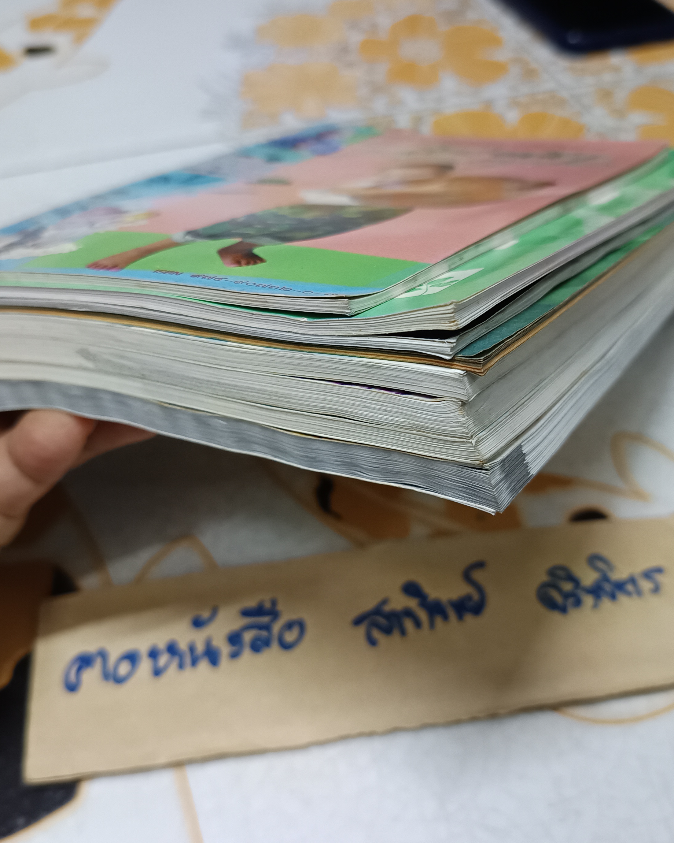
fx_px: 848
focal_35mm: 34
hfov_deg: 43.4
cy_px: 421
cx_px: 348
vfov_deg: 52.8
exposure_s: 1/25
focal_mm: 5.31
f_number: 1.7
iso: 995
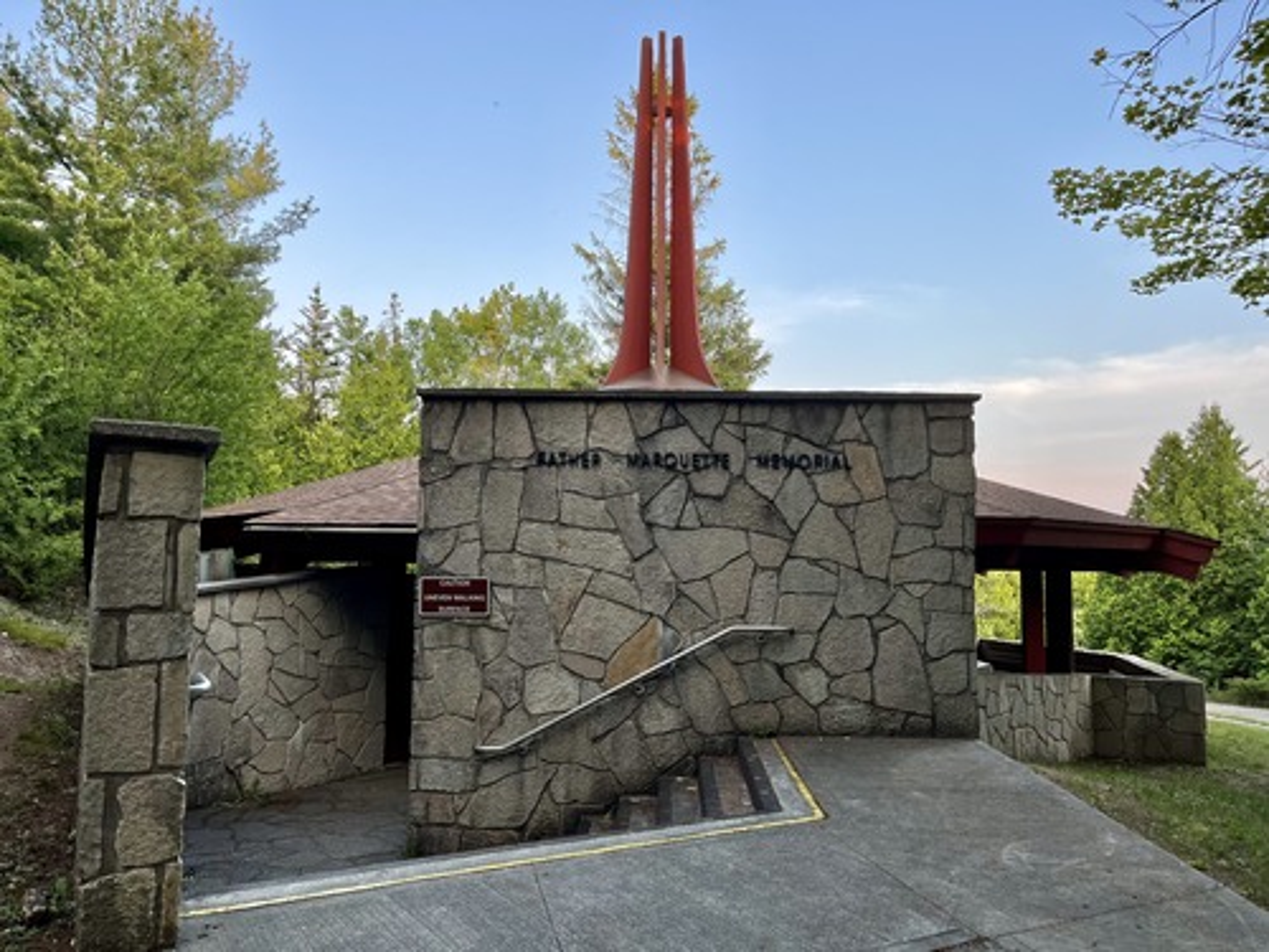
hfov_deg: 67.3
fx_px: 953
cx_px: 634
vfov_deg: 53.1
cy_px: 476
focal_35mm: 26
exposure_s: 1/433
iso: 50
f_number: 1.6
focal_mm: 5.1
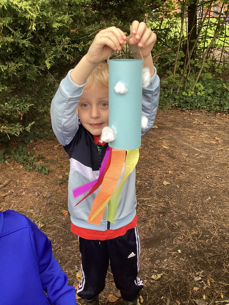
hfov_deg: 45.4
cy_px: 152
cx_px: 114
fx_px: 273
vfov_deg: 58.4
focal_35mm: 31
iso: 50
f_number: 2.4
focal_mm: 3.3
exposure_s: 1/50
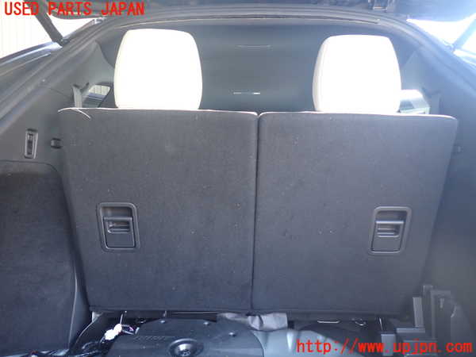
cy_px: 178
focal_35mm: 25
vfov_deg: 54.9
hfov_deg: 69.4
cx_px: 238
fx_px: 344
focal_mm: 4.5
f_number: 2
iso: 200
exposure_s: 1/50
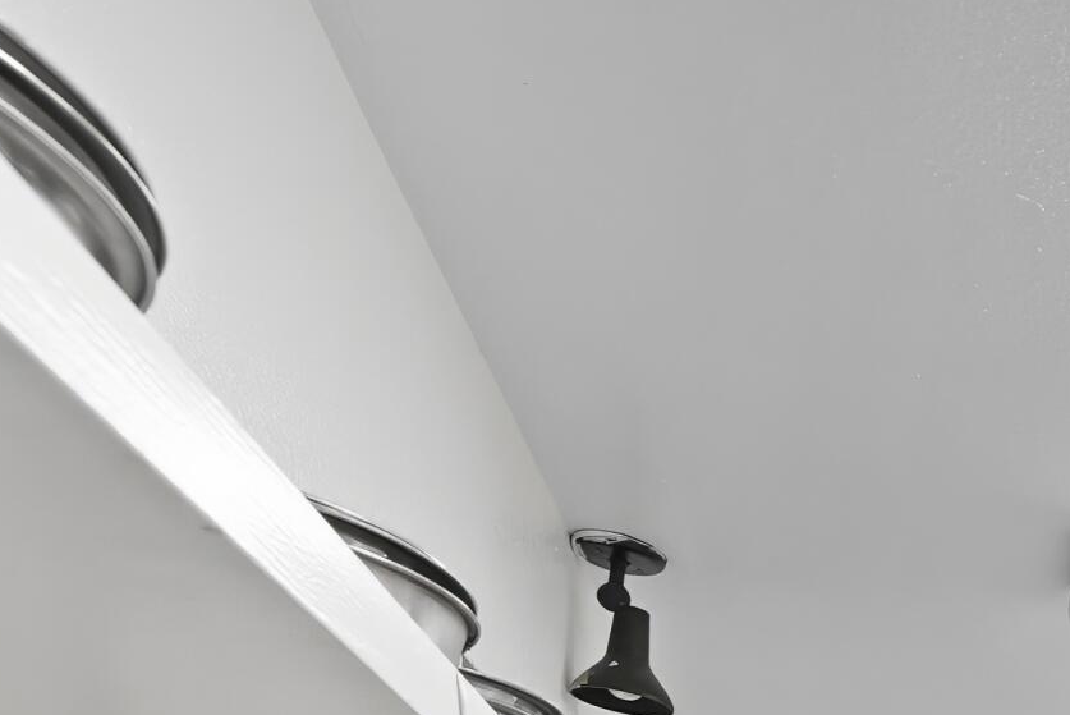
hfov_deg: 31.2
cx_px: 1489
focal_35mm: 43
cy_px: 1193
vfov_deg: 22.5
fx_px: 1279
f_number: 9
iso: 500
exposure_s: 1/30
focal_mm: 12
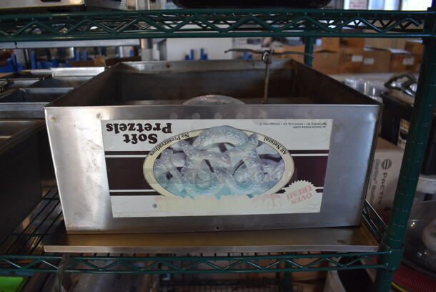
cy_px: 146
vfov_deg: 48.0
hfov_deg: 67.3
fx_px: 327
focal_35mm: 27
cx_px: 218
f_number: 3.5
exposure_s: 1/160
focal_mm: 18
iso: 800
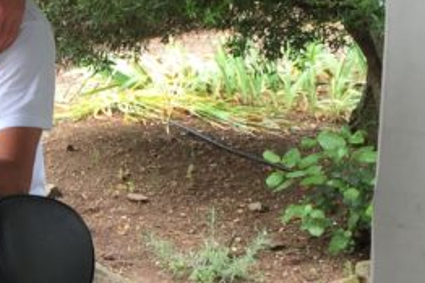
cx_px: -73
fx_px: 1391
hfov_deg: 16.7
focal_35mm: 118
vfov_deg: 11.5
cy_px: 283
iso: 40
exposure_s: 1/100
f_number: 2.2
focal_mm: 4.15
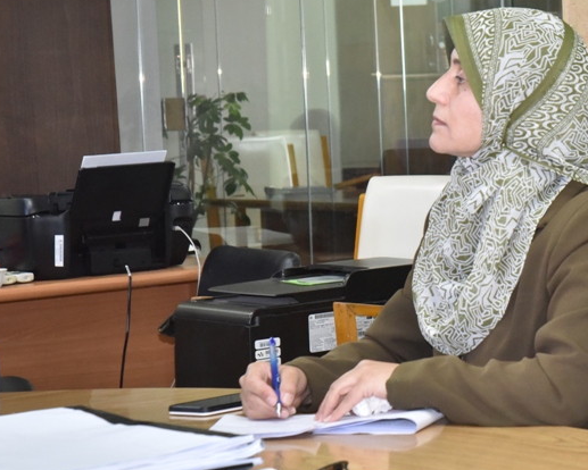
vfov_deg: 10.6
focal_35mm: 145
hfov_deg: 13.2
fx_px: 2524
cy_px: 135
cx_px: 552
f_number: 9
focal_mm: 78
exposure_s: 1/250
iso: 3200
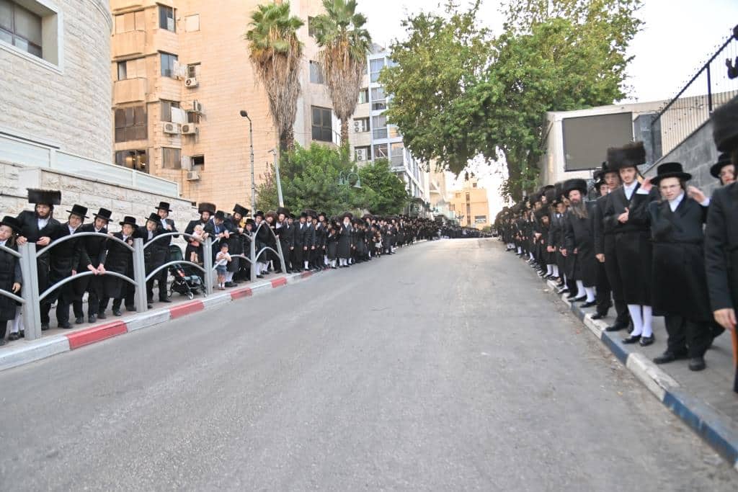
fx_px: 492
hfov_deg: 73.7
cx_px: 369
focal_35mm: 24
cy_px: 246
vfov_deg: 53.1
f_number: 4
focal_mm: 24
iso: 125
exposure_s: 1/160
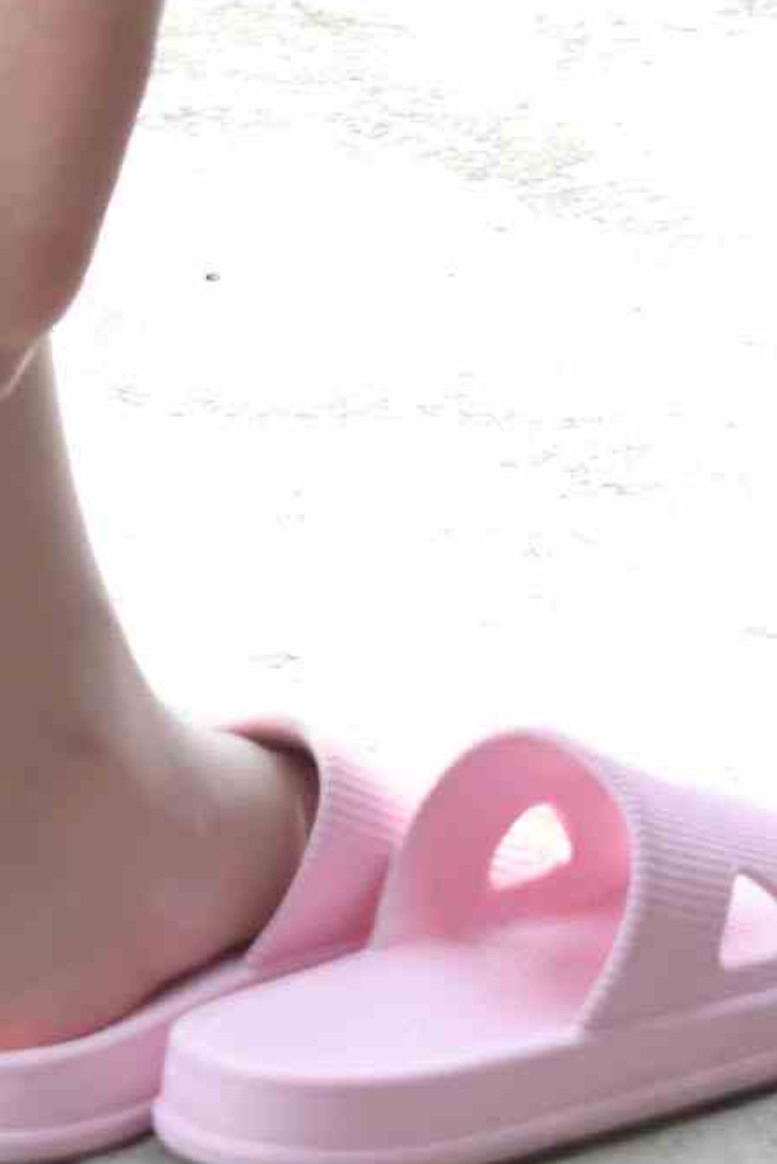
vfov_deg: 7.4
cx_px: -176
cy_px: -2517
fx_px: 7826
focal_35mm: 242
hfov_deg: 5.7
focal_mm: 35
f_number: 3.5
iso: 64
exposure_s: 1/200
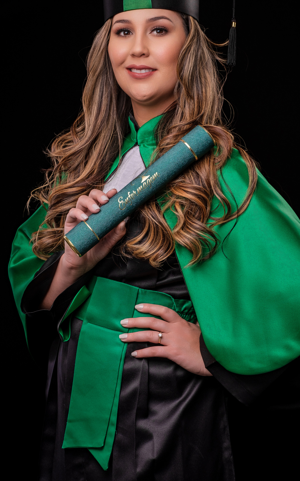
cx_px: 167
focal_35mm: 87
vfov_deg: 23.8
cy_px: 212
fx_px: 1138
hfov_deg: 15.0
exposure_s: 1/100
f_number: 7.1
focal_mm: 50
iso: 200
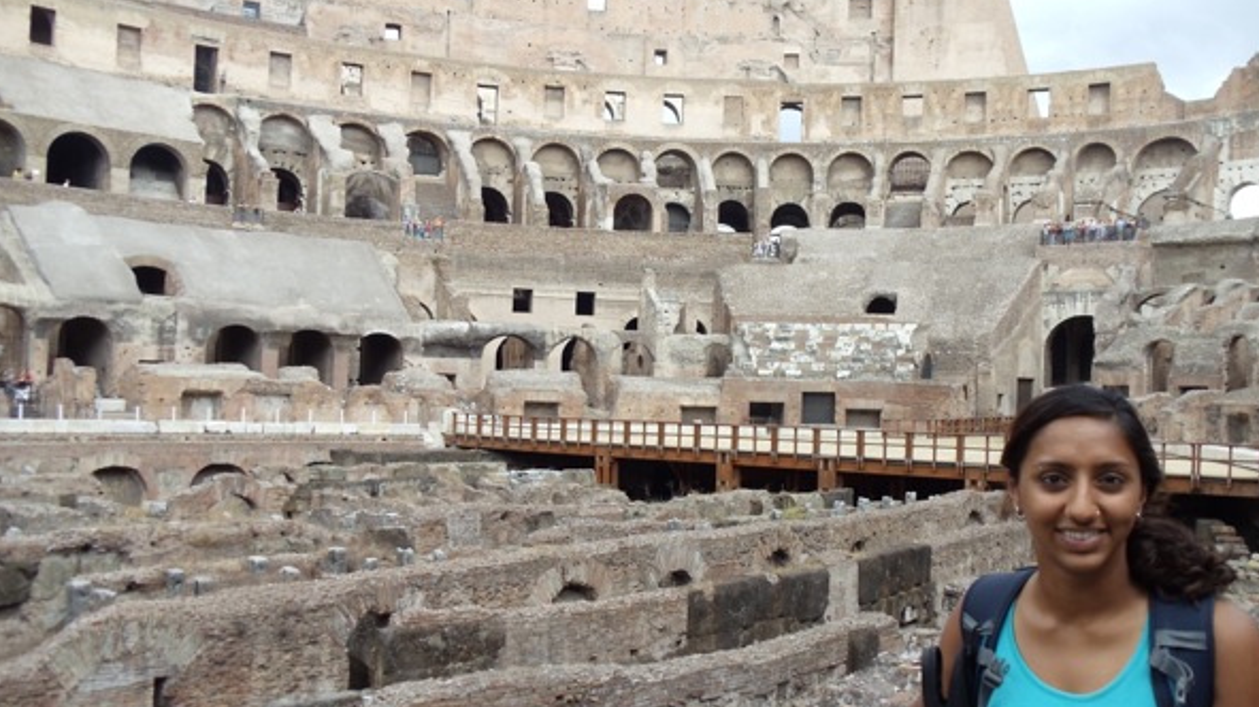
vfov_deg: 24.4
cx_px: 631
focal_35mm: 49
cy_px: 352
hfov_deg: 42.1
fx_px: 1635
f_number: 3.5
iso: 80
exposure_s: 1/100
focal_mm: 6
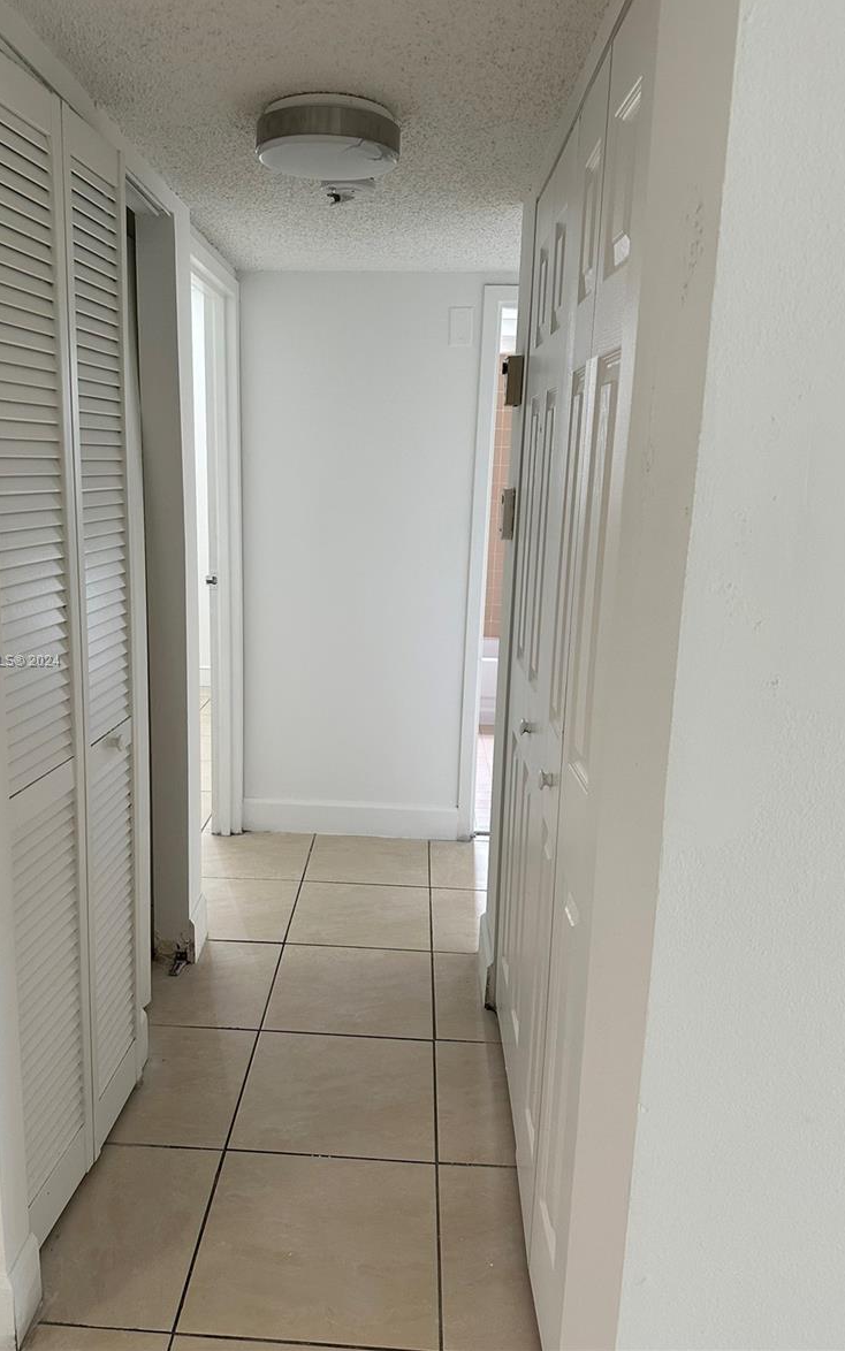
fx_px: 958
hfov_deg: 47.5
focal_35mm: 26
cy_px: 662
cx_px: 367
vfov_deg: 70.4
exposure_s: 1/121
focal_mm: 6.86
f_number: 1.78
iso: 200
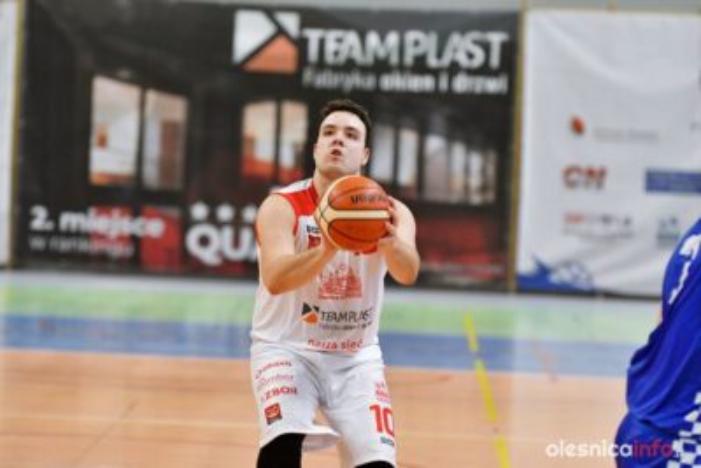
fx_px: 3935
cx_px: 350
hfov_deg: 10.2
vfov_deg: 6.8
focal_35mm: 202
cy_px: 234
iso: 1600
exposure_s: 1/1000
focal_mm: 135
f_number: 2.8
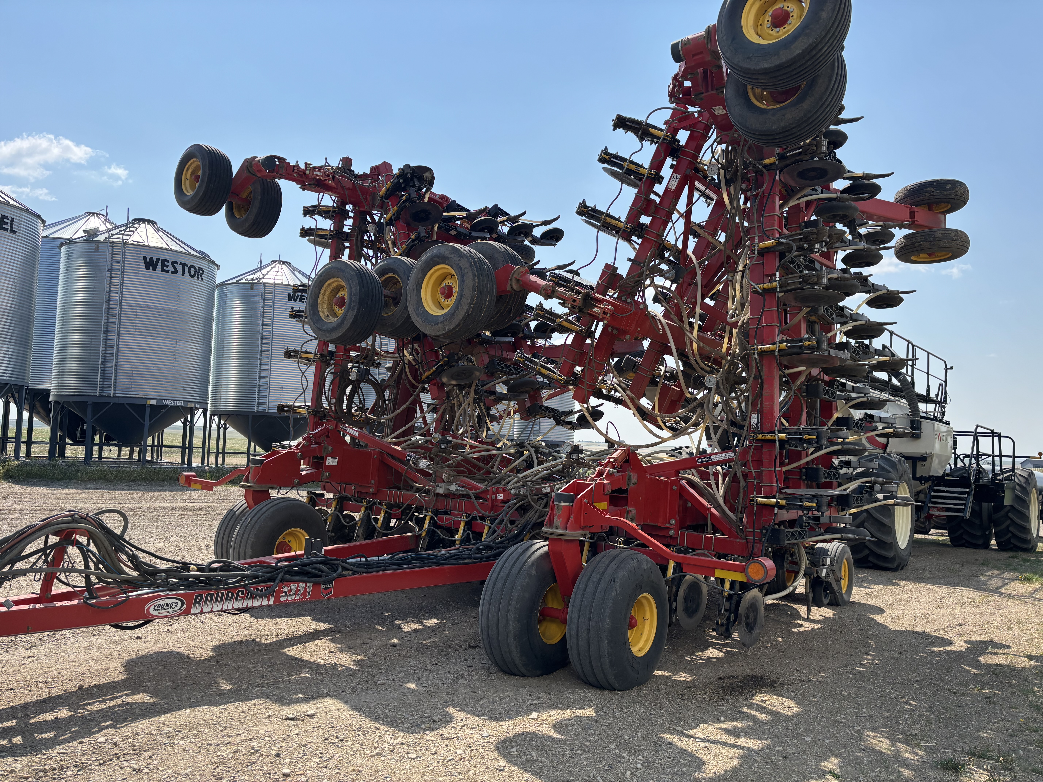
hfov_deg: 67.3
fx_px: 783
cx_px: 522
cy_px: 391
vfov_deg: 53.1
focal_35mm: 26
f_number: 1.6
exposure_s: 1/3650
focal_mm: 5.96
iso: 50
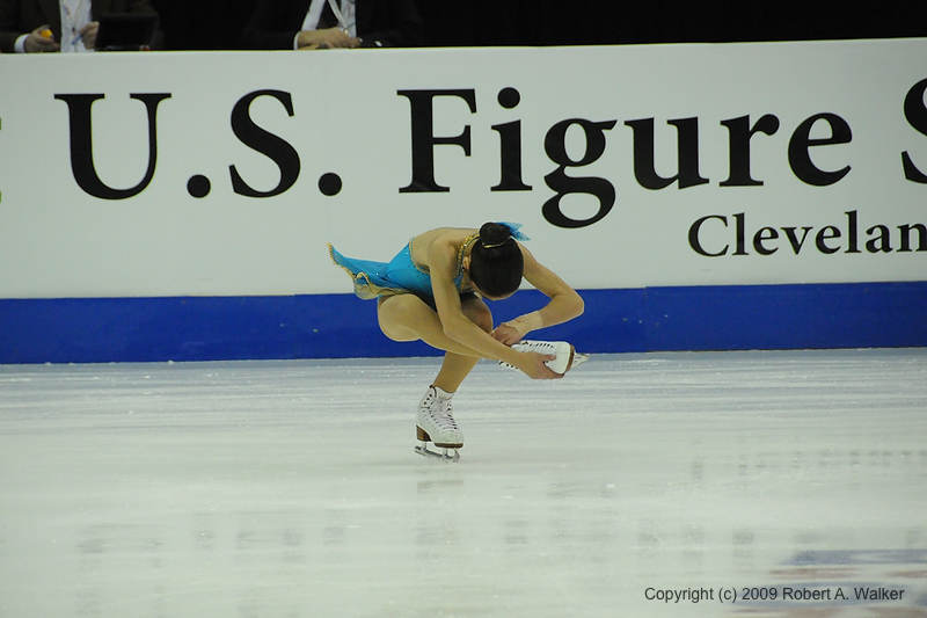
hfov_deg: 6.9
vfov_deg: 4.6
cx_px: 464
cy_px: 309
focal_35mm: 300
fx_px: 7723
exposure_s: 1/1250
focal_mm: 200
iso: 3200
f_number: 5.6
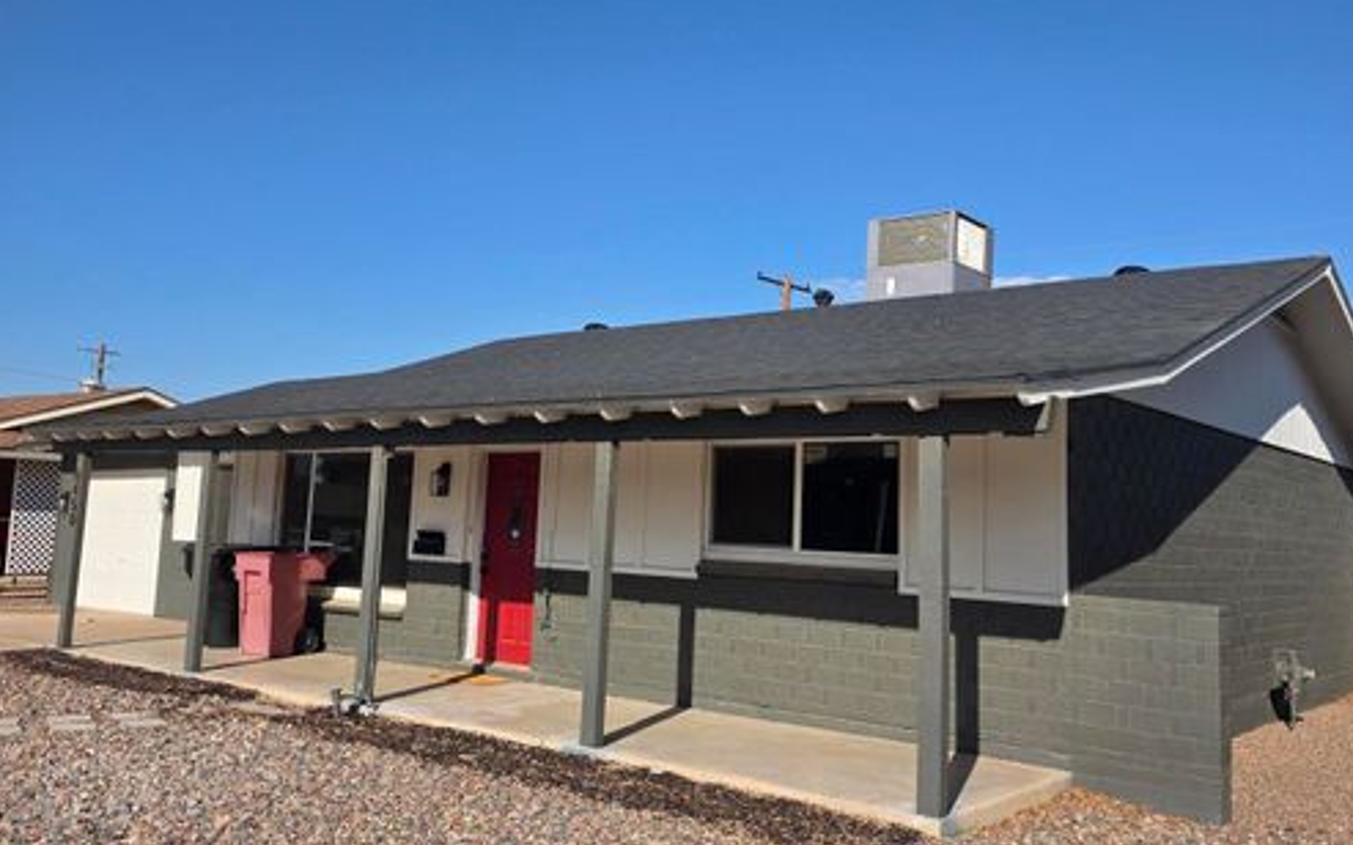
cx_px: 675
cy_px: 413
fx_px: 1217
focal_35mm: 33
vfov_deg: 38.3
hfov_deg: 58.1
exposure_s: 1/6809
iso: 80
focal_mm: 6.3
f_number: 1.7
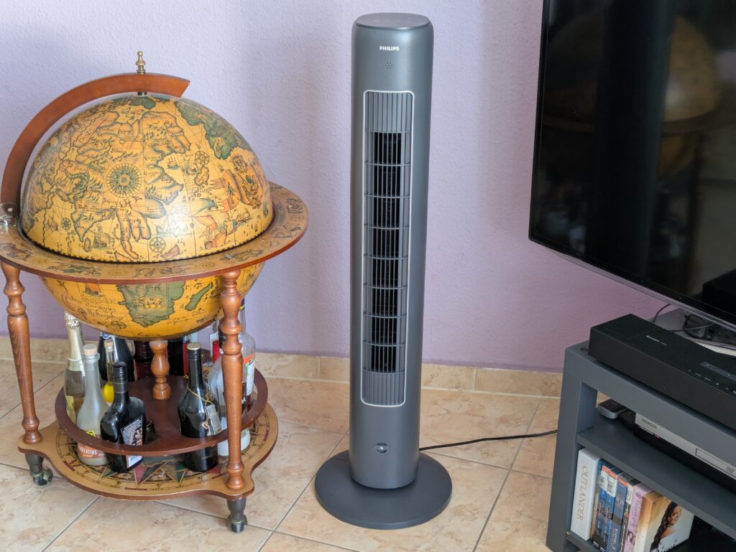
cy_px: 276
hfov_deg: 37.5
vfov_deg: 28.6
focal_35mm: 51
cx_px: 368
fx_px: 1085
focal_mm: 5.43
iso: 77
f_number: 1.89
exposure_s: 1/25
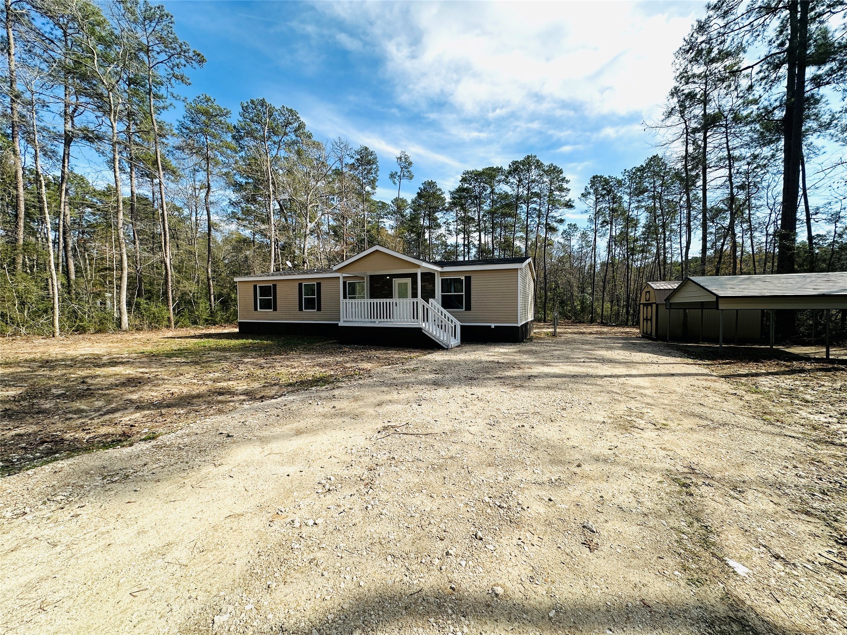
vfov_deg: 85.7
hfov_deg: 102.1
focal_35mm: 14
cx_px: 424
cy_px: 318
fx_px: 343
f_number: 2.2
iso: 50
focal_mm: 2.22
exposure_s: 1/1289
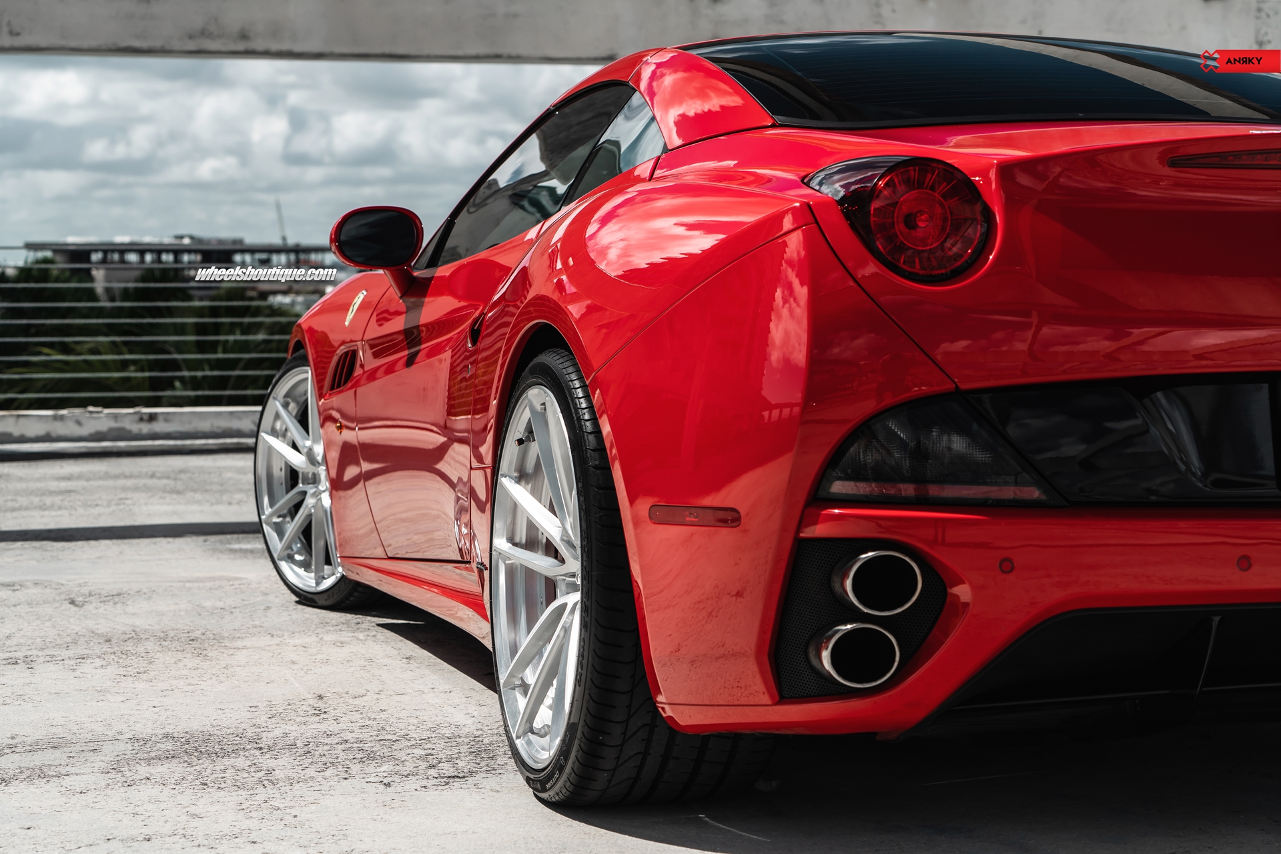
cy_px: 427
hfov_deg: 28.8
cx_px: 640
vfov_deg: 19.5
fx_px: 2491
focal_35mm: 70
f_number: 6.3
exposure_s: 1/500
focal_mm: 70
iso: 200
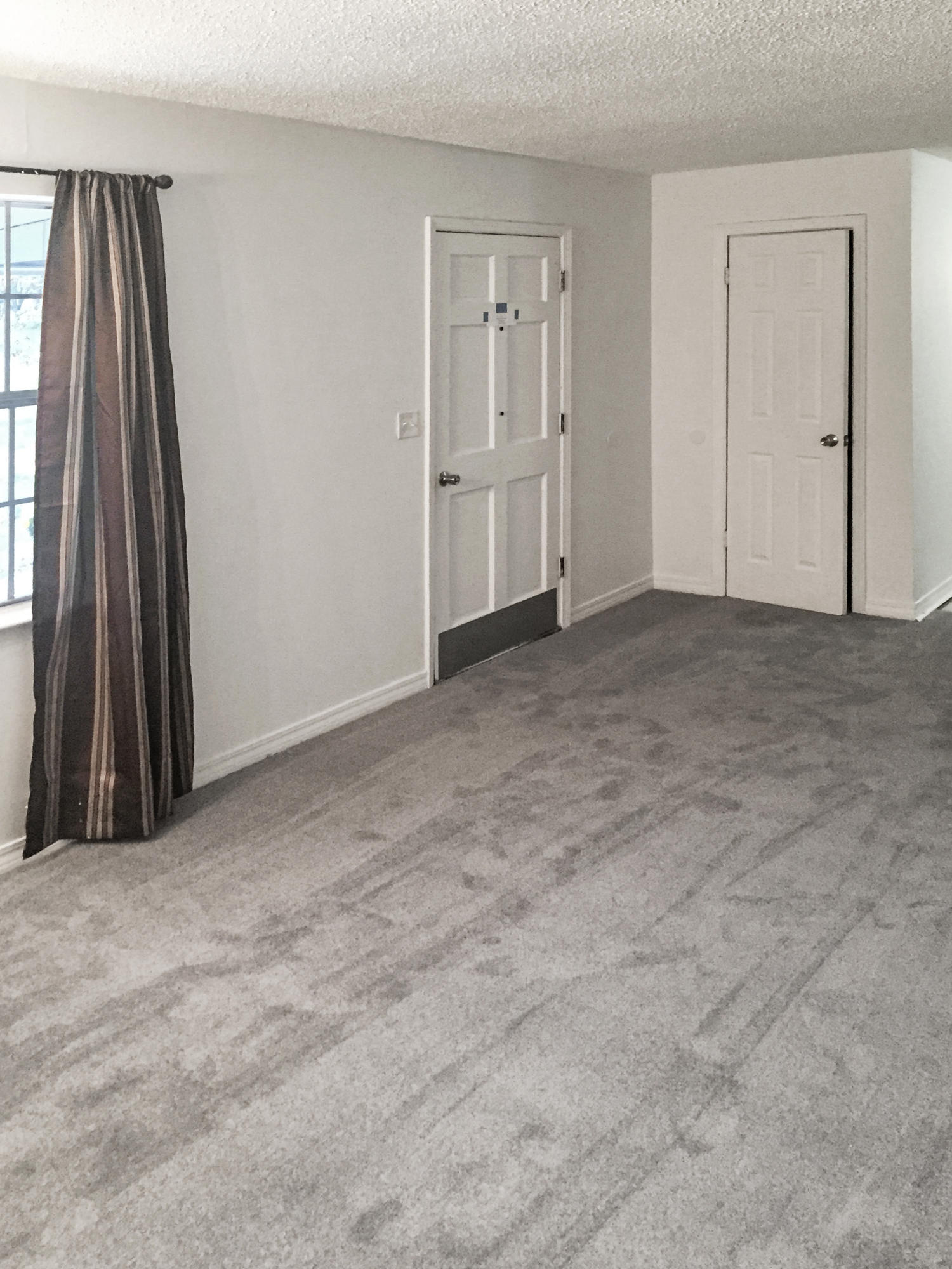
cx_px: 476
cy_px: 634
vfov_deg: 61.7
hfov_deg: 48.2
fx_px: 1063
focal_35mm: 29
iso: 250
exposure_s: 1/30
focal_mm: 4.15
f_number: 2.2
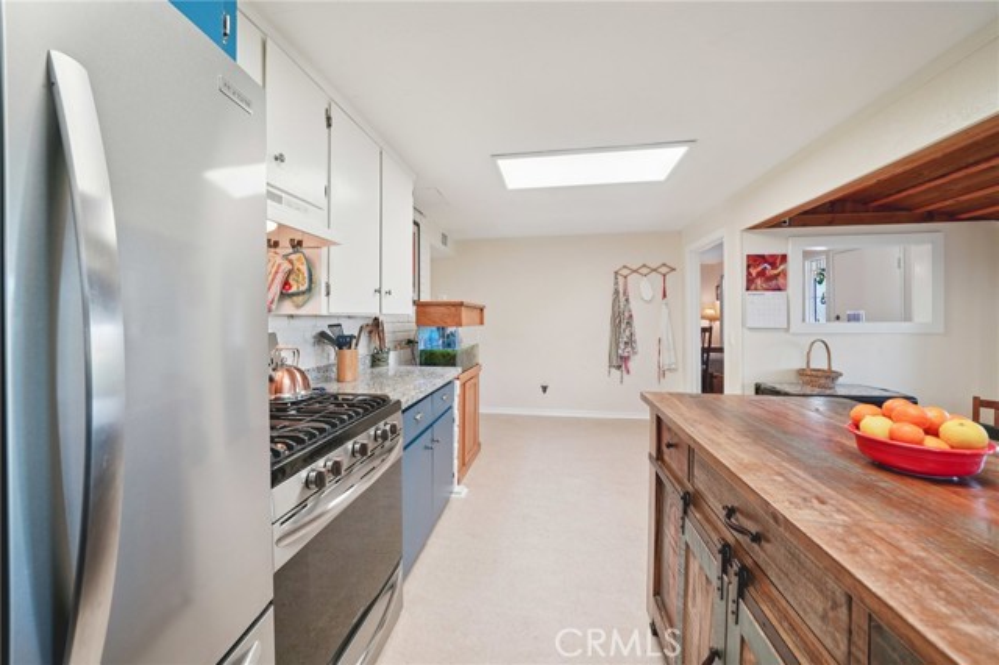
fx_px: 361
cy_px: 332
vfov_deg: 85.4
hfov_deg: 108.4
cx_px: 500
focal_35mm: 13
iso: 400
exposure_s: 1/20
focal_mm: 13
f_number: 8
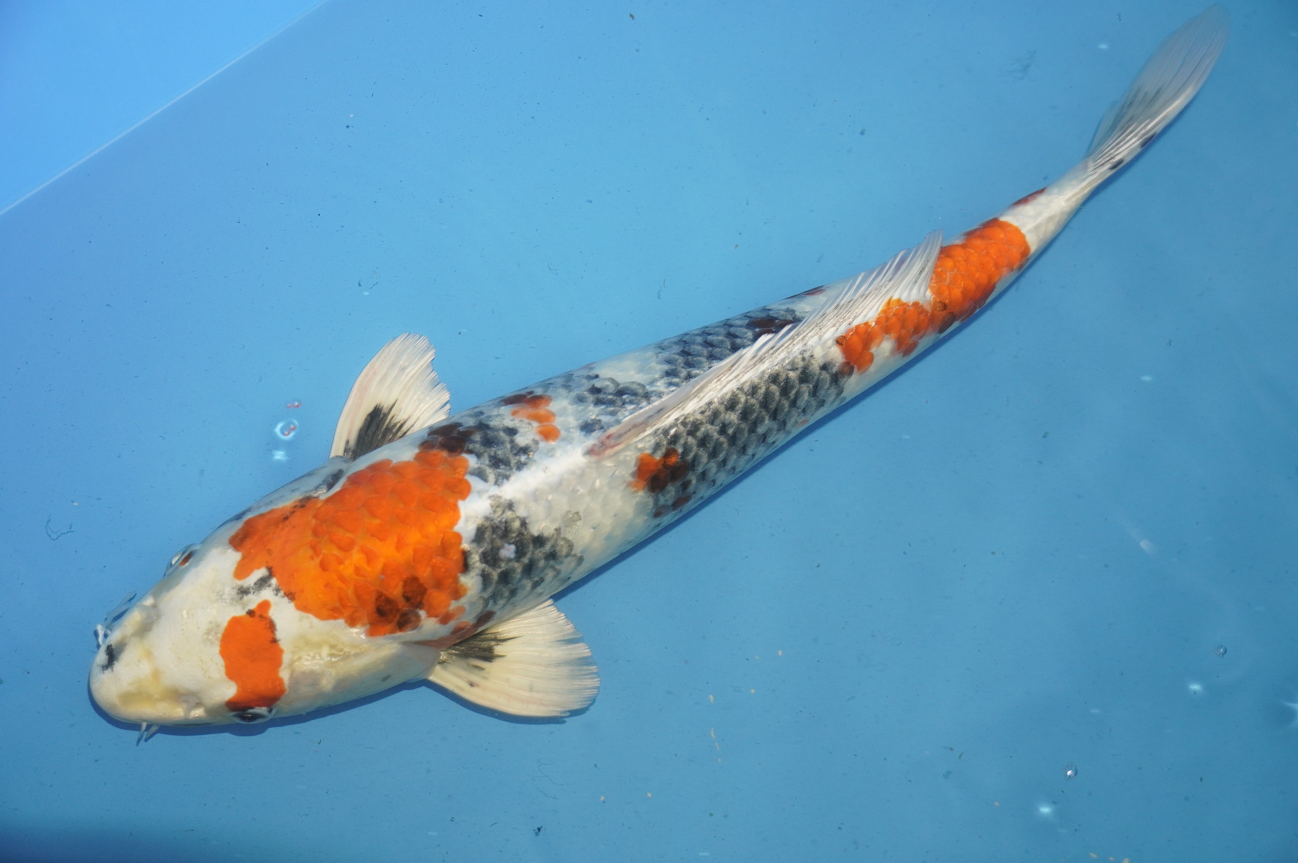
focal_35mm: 54
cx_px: 649
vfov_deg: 25.0
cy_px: 432
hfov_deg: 36.9
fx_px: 1945
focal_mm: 36
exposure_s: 1/160
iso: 800
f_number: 4.5
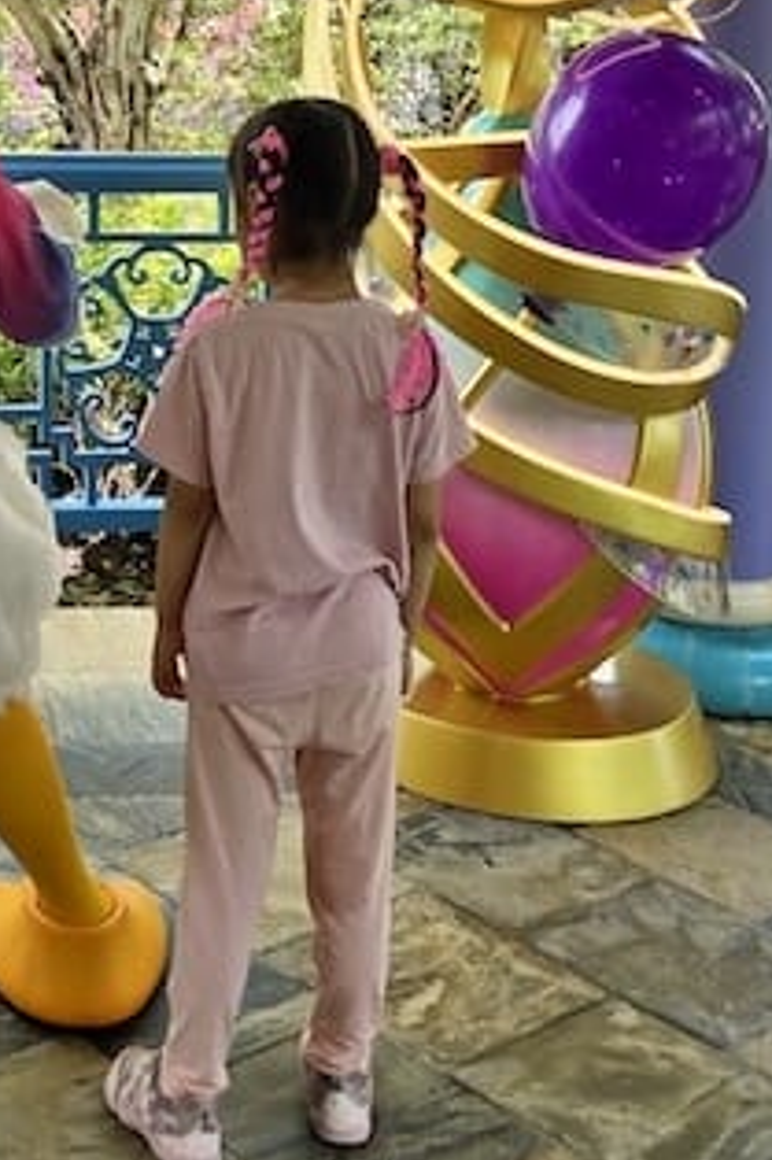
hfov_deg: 21.1
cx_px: -92
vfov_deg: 30.2
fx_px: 1964
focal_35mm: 61
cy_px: -48
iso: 20
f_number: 1.7
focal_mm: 6.3
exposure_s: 1/248
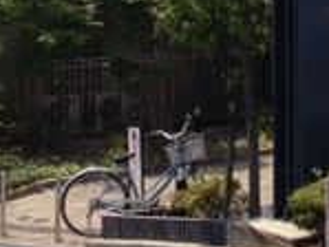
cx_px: 448
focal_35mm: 141
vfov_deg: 10.2
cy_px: -115
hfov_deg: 13.4
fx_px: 1341
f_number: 2.4
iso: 50
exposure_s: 1/1314
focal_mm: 4.28
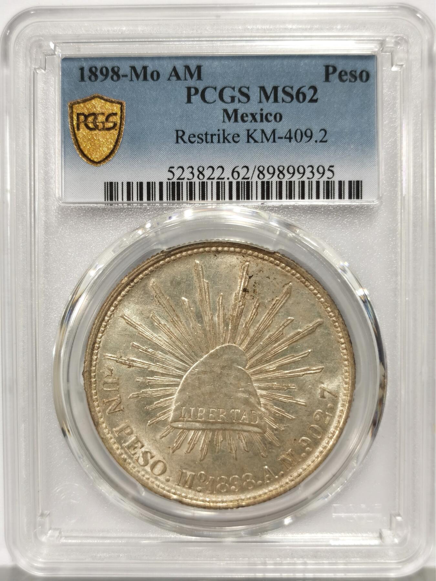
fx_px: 907
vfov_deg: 35.5
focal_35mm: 54
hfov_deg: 27.0
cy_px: 290
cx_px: 218
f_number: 16
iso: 100
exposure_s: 1/100
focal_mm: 5.56
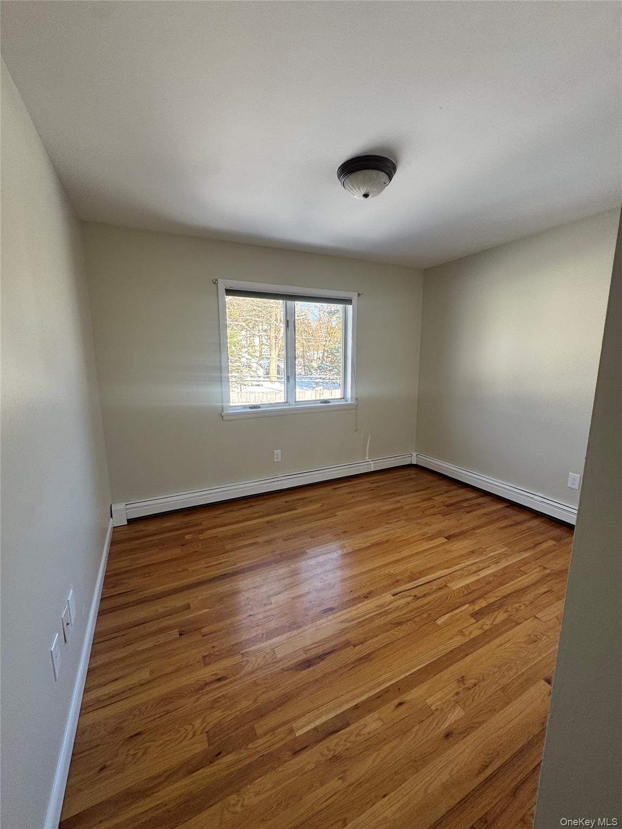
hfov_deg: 85.7
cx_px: 311
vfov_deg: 102.1
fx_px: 335
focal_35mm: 14
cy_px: 414
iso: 80
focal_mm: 2.22
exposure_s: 1/99
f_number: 2.2
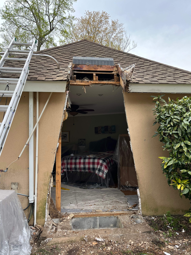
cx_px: 96
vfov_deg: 67.3
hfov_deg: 53.1
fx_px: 191
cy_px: 128
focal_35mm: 26
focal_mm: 5.1
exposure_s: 1/787
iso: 50
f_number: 1.6
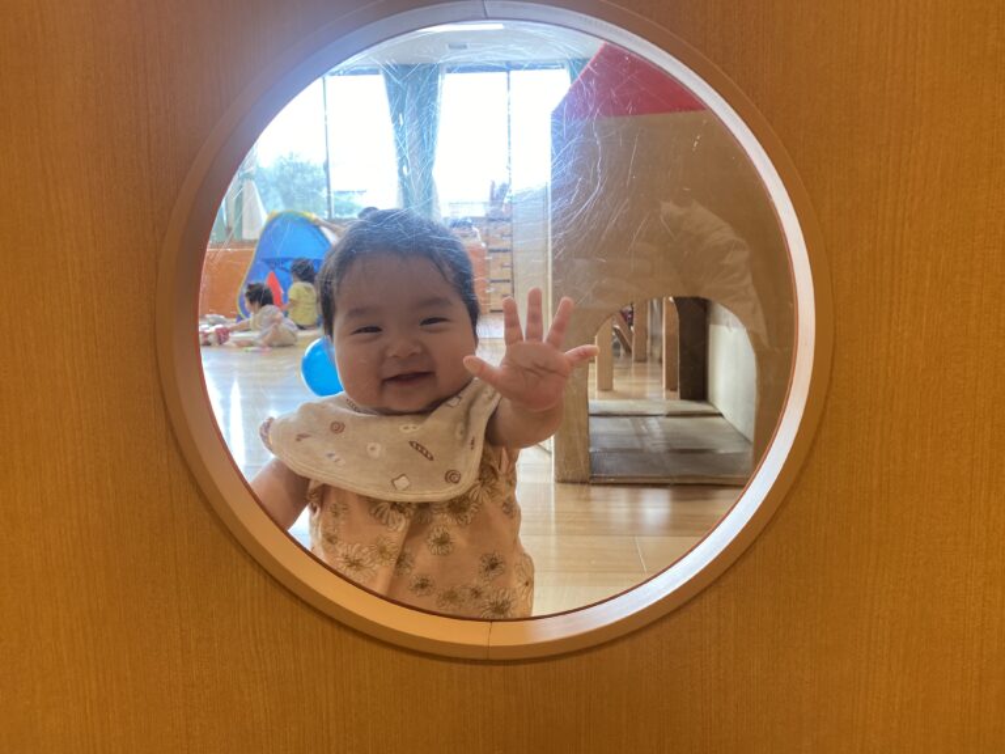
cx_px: 502
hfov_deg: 67.3
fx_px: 755
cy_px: 377
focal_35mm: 26
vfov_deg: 53.1
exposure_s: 1/100
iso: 80
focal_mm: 4.25
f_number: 1.8
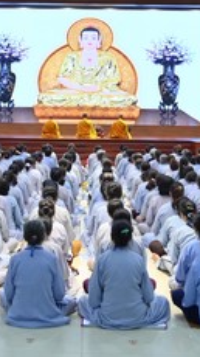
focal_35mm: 71
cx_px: 71
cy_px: 105
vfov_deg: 29.4
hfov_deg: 16.9
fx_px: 671
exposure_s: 1/125
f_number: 4.5
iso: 1250
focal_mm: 24
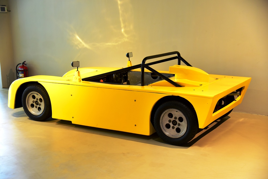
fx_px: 387
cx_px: 134
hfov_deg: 38.2
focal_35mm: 52
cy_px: 90
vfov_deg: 26.0
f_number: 4
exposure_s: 1/100
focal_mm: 52
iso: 1250
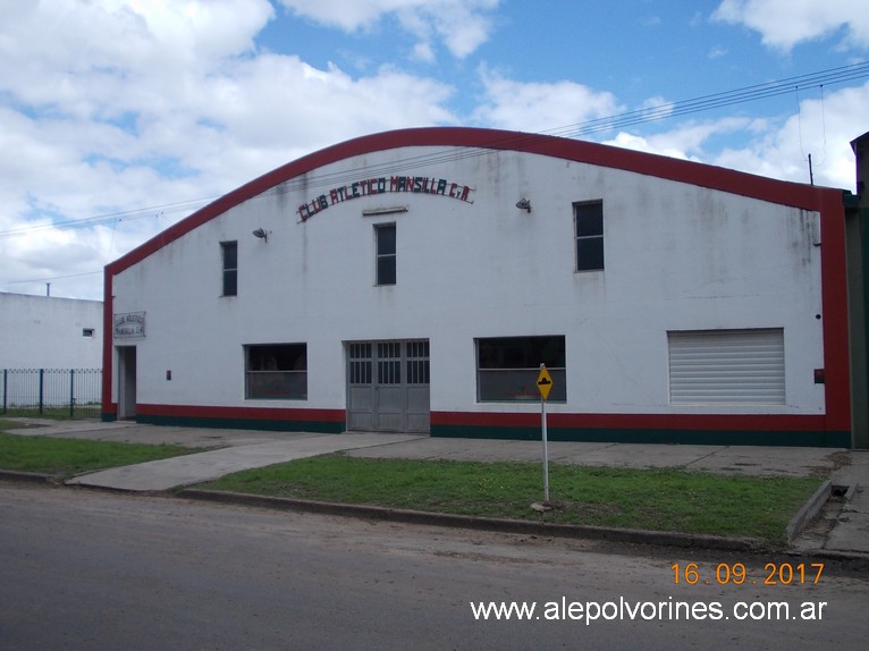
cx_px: 434
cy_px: 326
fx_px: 954
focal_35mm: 38
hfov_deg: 49.0
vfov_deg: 37.7
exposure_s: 1/250
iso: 80
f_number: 6.2
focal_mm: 5.3
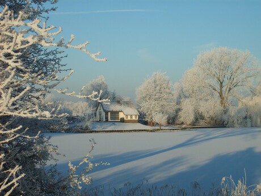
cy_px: 98
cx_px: 130
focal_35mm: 72
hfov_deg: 27.0
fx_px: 543
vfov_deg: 20.4
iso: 50
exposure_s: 1/750
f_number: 3.9
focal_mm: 12
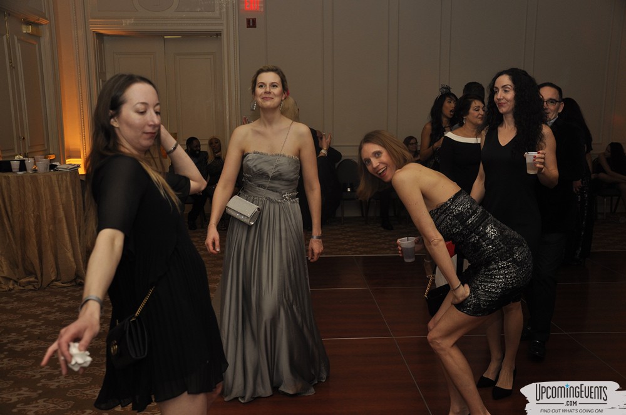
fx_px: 625
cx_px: 313
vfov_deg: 36.8
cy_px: 208
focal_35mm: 36
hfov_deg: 53.2
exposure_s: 1/60
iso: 400
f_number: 5
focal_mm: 24
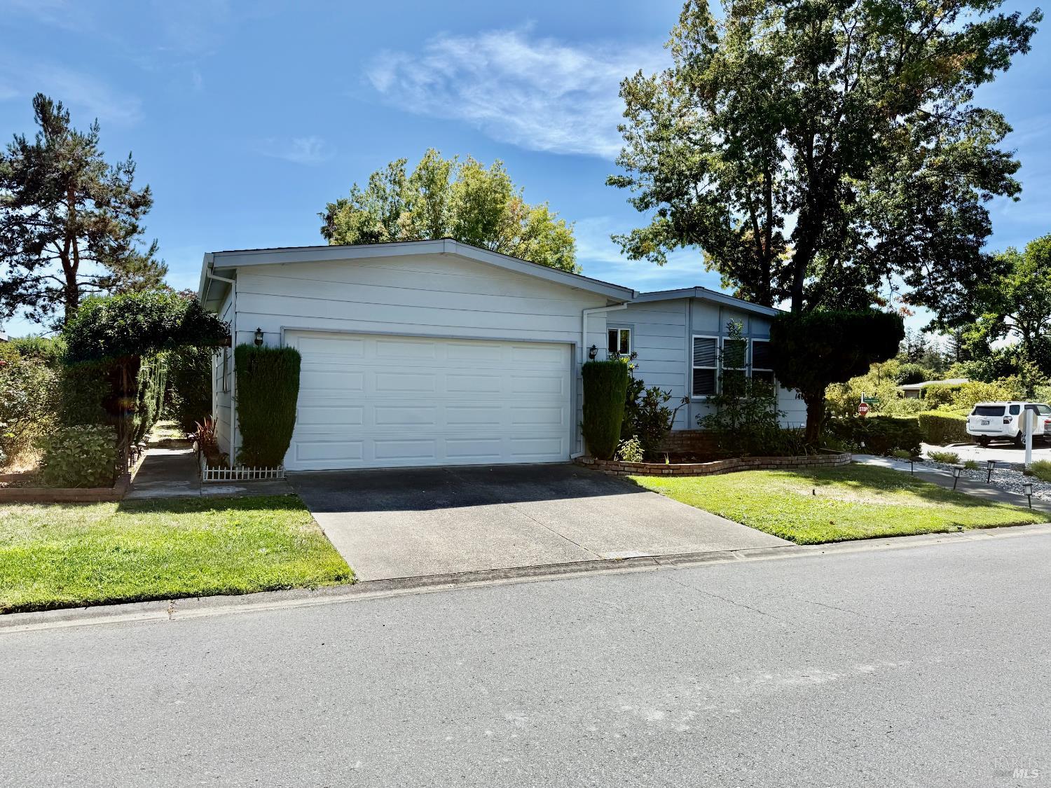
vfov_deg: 56.8
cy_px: 394
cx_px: 526
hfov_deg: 71.6
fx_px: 729
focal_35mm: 24
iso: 80
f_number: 1.78
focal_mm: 6.76
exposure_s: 1/3953
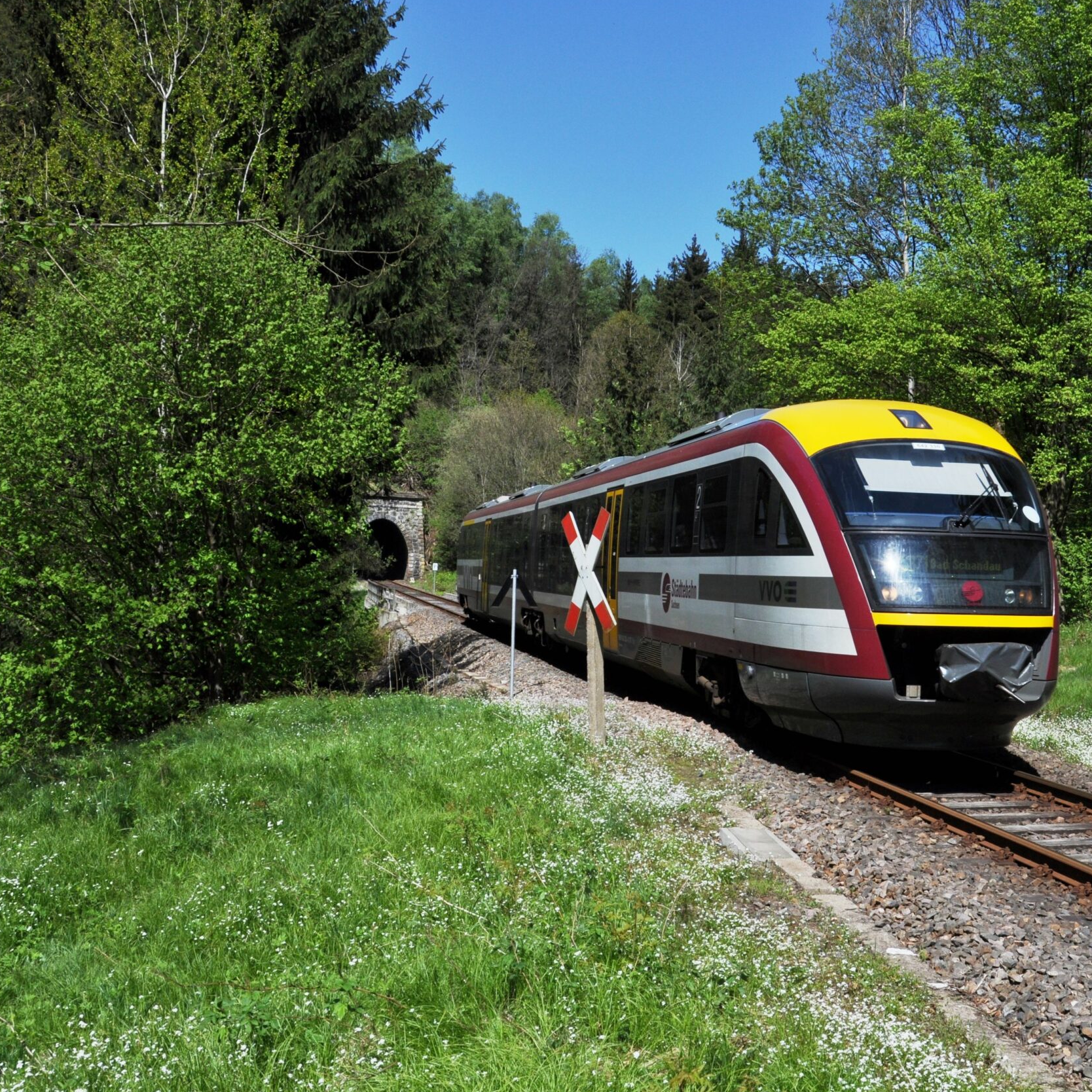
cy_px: 538
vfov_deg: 39.2
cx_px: 716
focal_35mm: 43
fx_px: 1535
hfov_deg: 38.8
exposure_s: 1/640
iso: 200
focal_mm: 22
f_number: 13
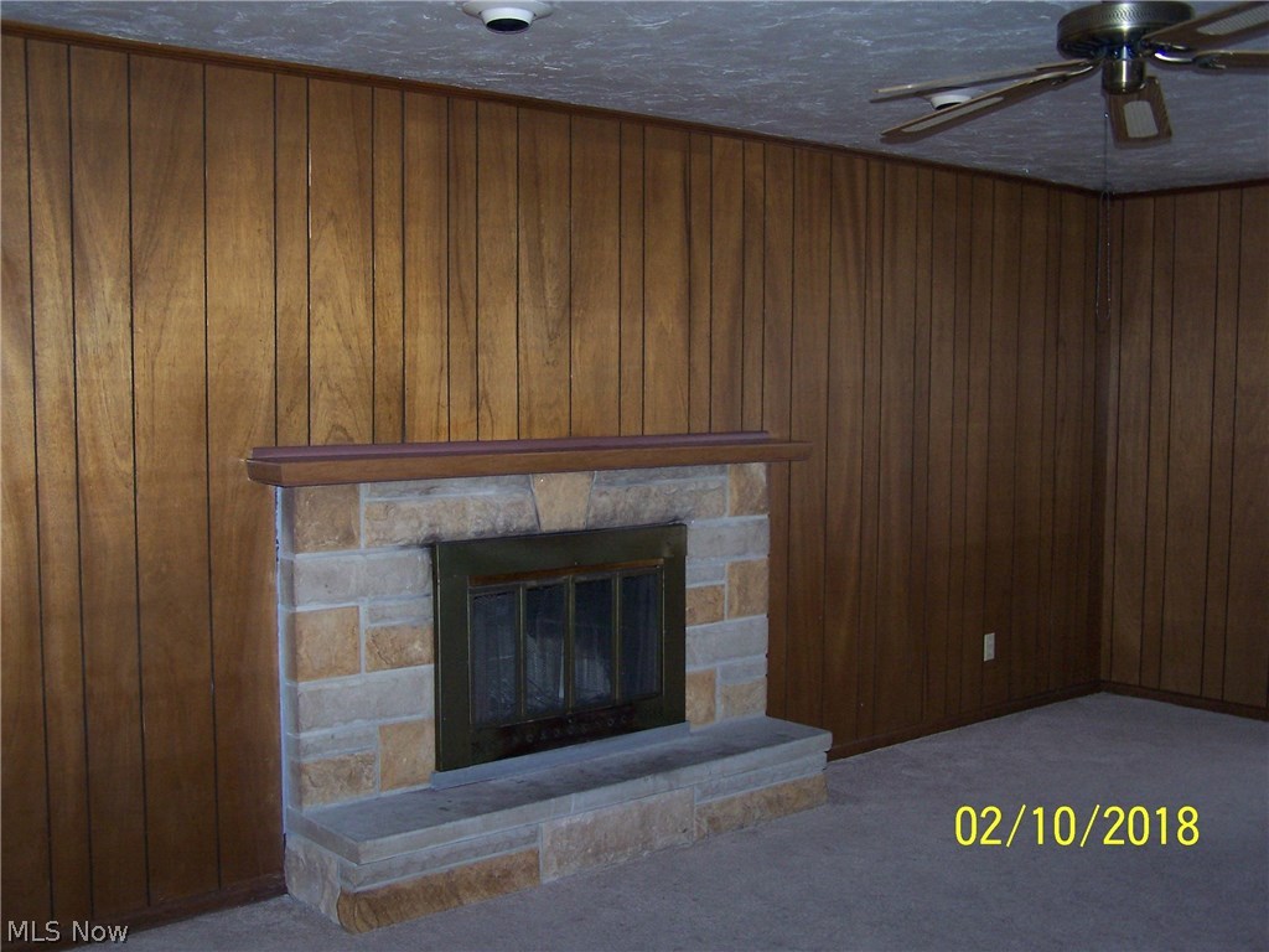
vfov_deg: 37.7
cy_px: 476
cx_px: 634
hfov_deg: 49.0
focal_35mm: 38
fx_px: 1393
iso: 140
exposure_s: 1/60
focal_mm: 6.3
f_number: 2.8
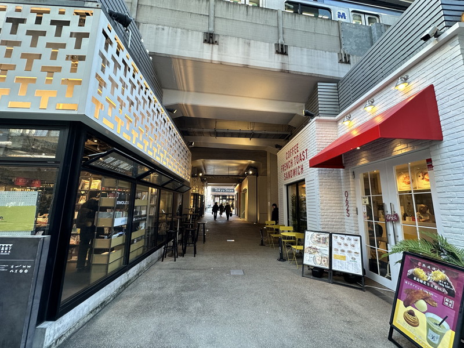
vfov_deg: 85.7
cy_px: 174
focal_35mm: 14
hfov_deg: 102.1
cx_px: 232
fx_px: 188
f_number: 2.2
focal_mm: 2.22
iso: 125
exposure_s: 1/100
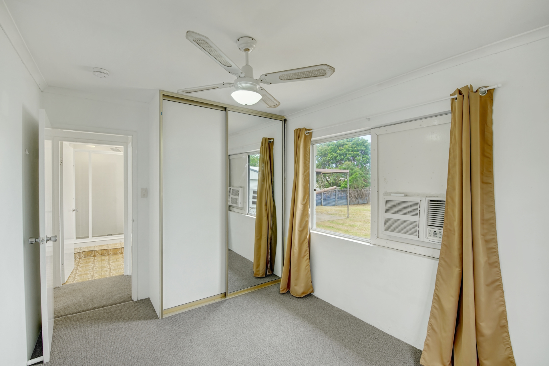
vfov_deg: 77.3
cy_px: 183
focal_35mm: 15
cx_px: 274
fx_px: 229
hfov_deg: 100.4
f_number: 8
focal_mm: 15
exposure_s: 1/13
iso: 800
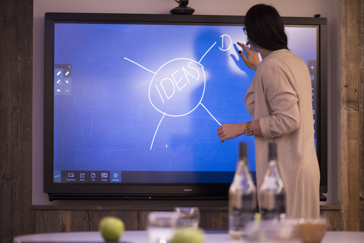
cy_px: 122
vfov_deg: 13.0
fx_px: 1062
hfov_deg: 19.5
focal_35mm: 105
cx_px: 182
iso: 1600
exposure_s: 1/50
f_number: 3.5
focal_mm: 105
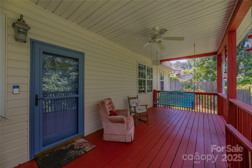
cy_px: 84
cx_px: 126
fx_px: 98
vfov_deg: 81.2
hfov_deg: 104.2
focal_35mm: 14
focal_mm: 14
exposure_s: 1/320
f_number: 7.1
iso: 320
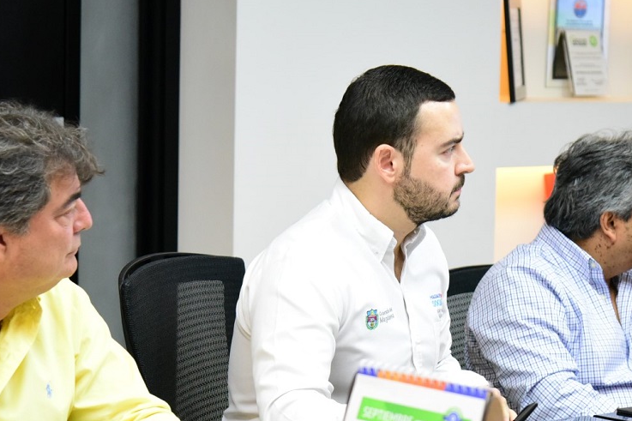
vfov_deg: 10.8
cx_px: 414
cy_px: 229
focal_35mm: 127
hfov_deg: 16.1
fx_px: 2229
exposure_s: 1/250
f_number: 4.5
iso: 5000
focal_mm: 78
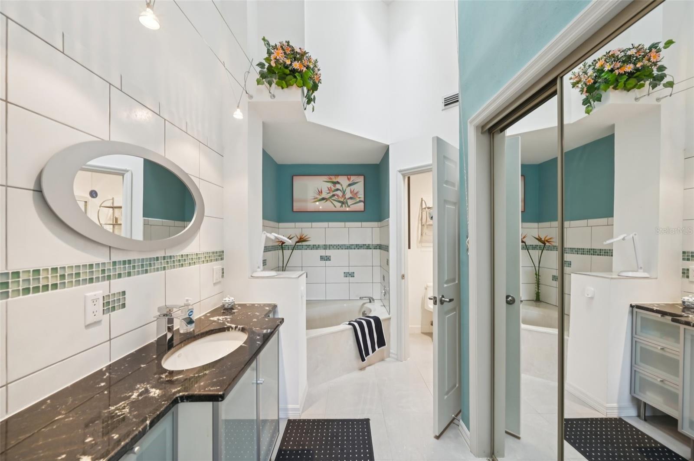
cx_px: 347
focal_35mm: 14
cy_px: 230
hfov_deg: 104.3
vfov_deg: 81.1
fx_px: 270
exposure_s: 1/8
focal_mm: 14
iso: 400
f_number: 8
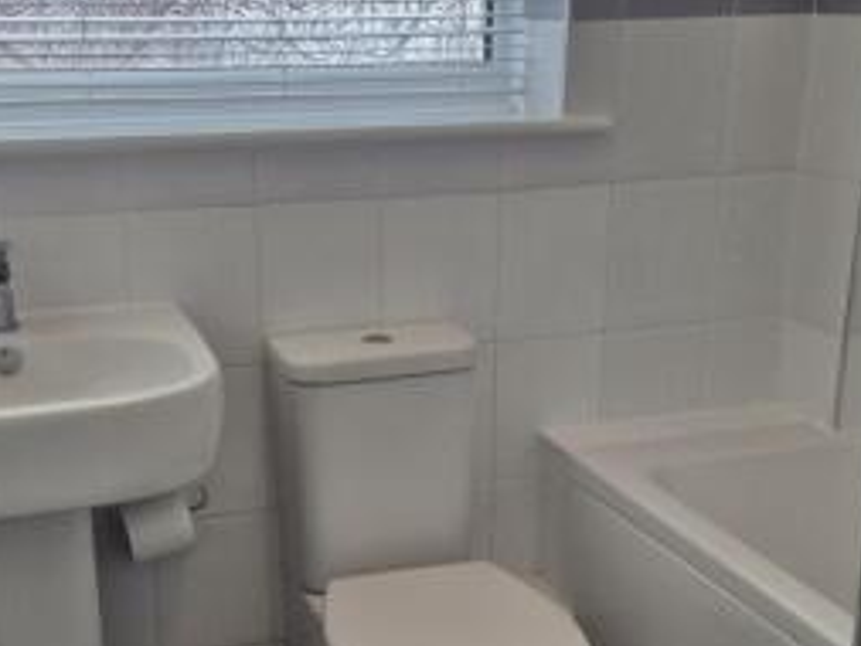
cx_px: 373
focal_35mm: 53
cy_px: 488
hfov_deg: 36.1
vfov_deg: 27.2
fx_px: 1319
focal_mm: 5.4
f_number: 1.8
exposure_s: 1/180
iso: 125
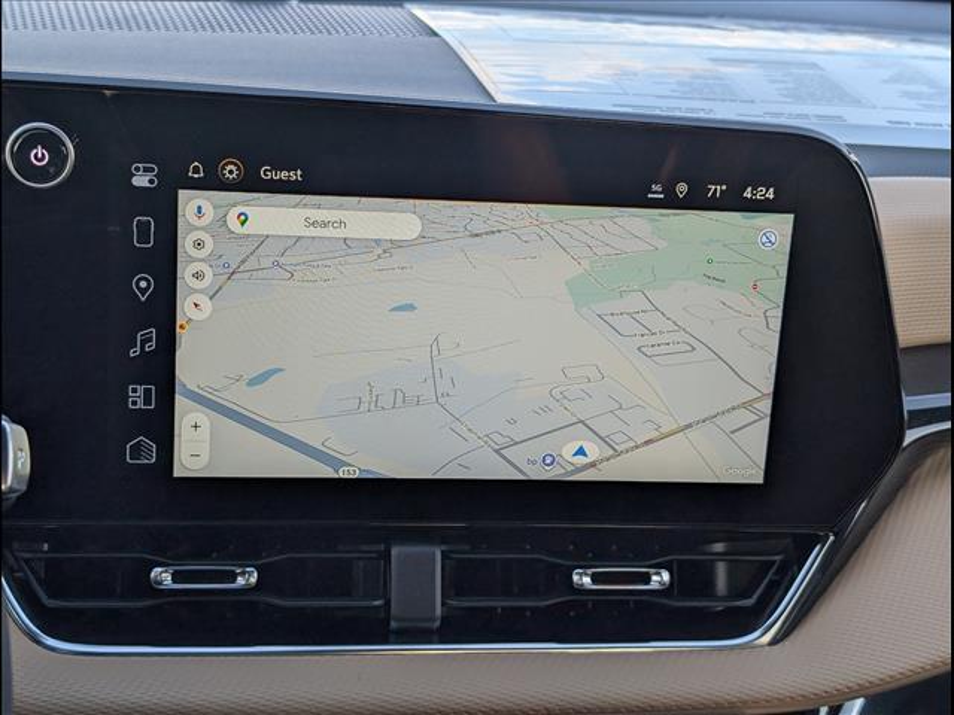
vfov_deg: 29.7
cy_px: 358
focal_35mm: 49
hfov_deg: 38.9
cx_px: 477
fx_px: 1350
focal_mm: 6.9
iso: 21
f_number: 1.68
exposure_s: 1/152
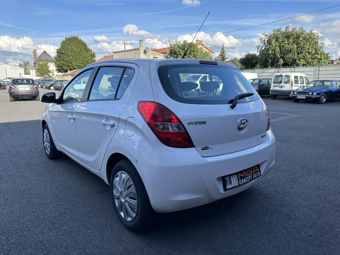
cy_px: 128
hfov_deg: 71.6
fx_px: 236
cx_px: 170
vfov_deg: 56.8
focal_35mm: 24
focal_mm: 6.86
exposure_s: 1/1289
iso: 80
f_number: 1.78
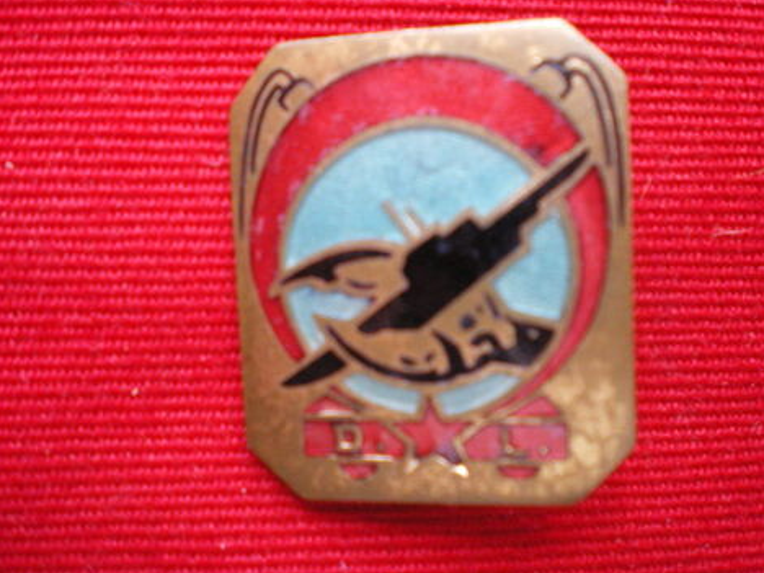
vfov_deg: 36.8
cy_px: 286
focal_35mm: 39
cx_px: 377
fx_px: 861
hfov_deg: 47.9
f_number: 3.1
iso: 400
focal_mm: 6.3
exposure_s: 1/20
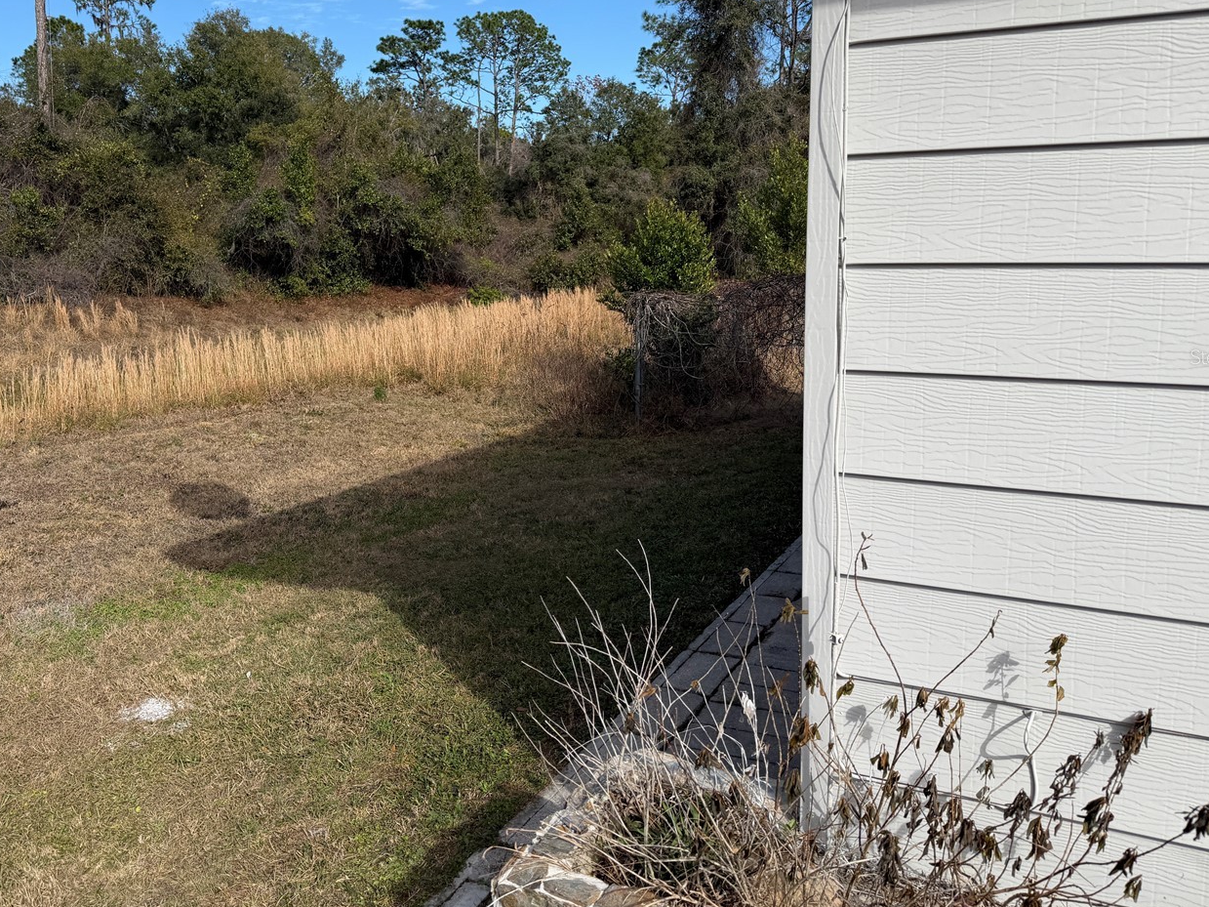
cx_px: 502
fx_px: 1083
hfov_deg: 58.0
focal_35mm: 31
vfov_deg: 45.2
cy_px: 356
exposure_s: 1/5319
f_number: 1.78
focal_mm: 6.76
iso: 80
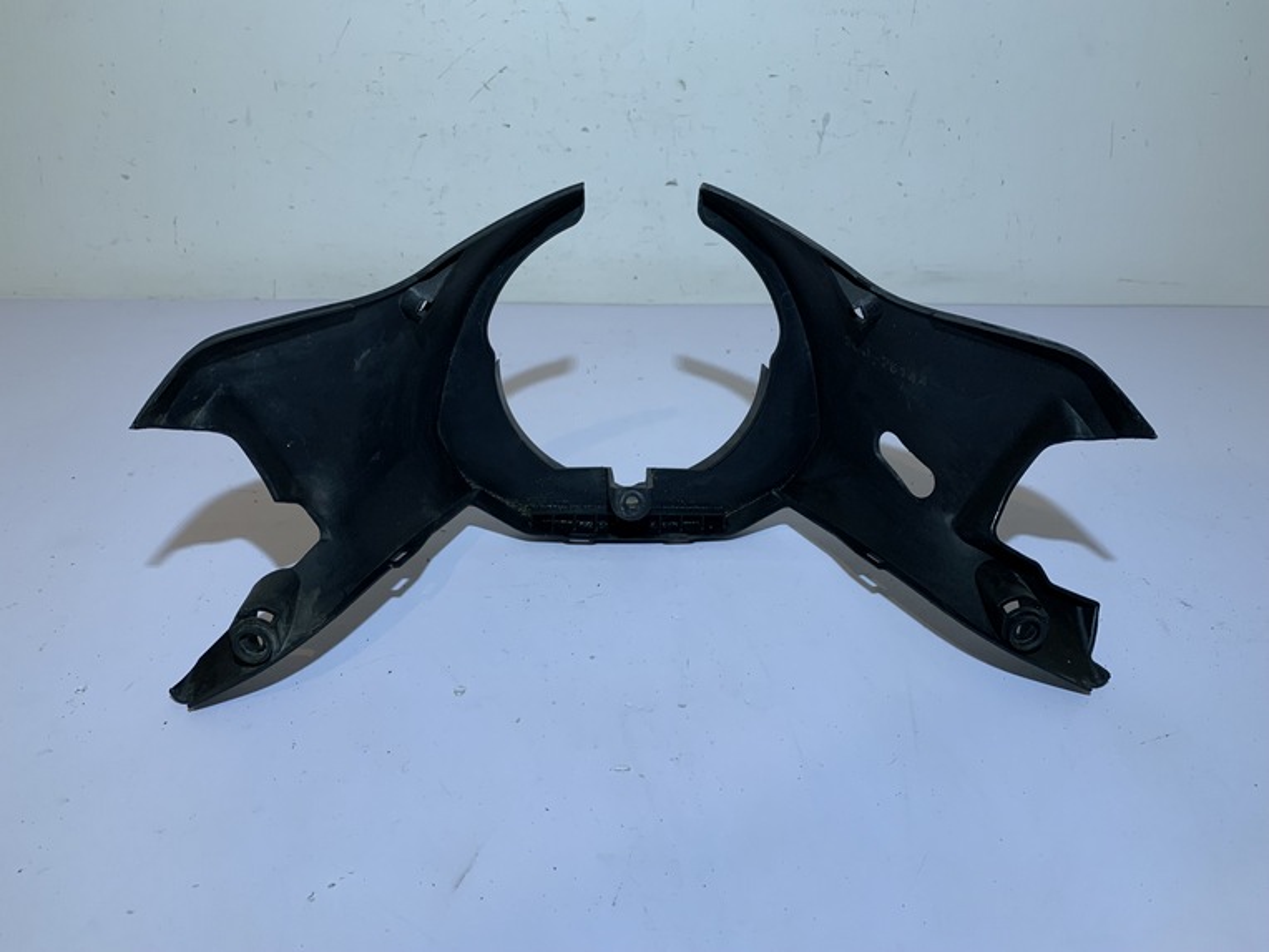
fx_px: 953
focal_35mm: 26
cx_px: 634
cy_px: 476
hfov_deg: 67.3
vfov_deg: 53.1
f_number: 1.8
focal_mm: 4.25
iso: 80
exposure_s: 1/121
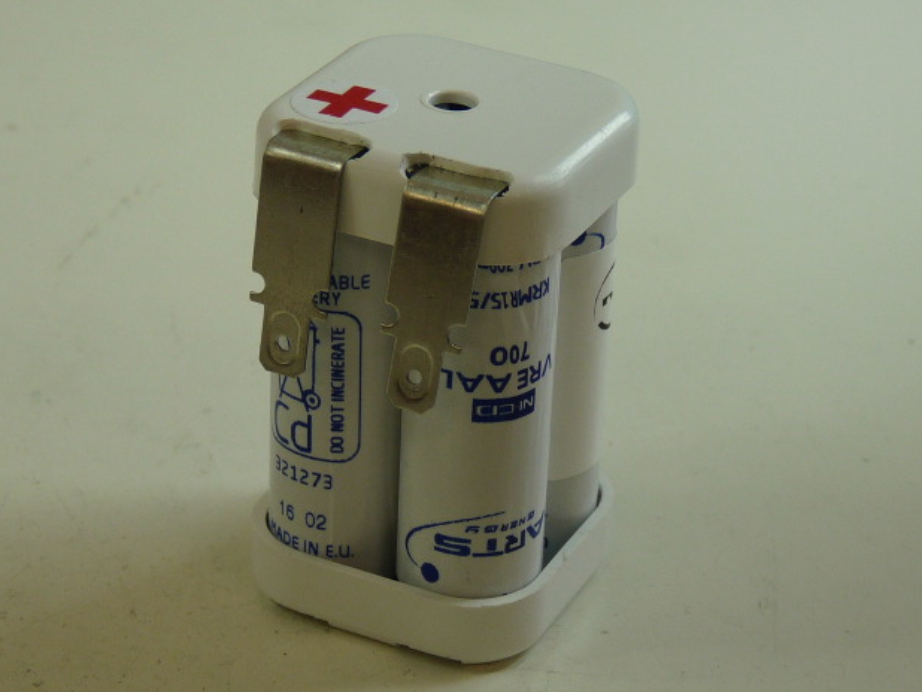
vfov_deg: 12.5
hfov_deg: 16.5
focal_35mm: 119
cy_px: 337
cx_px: 446
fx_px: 3171
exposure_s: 1/60
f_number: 3.4
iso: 100
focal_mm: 11.5
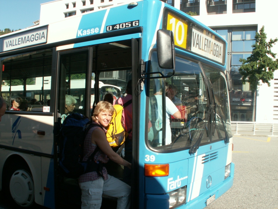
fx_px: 281
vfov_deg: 40.7
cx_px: 139
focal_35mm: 35
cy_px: 104
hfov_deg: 52.6
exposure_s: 1/80
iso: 50
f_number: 8
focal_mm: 5.86
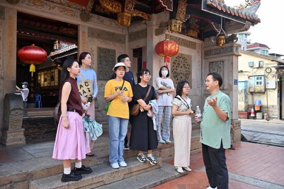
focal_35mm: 30
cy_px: 94
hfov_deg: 62.8
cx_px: 142
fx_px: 233
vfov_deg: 44.2
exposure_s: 1/160
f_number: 6.3
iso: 400
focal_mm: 29.5
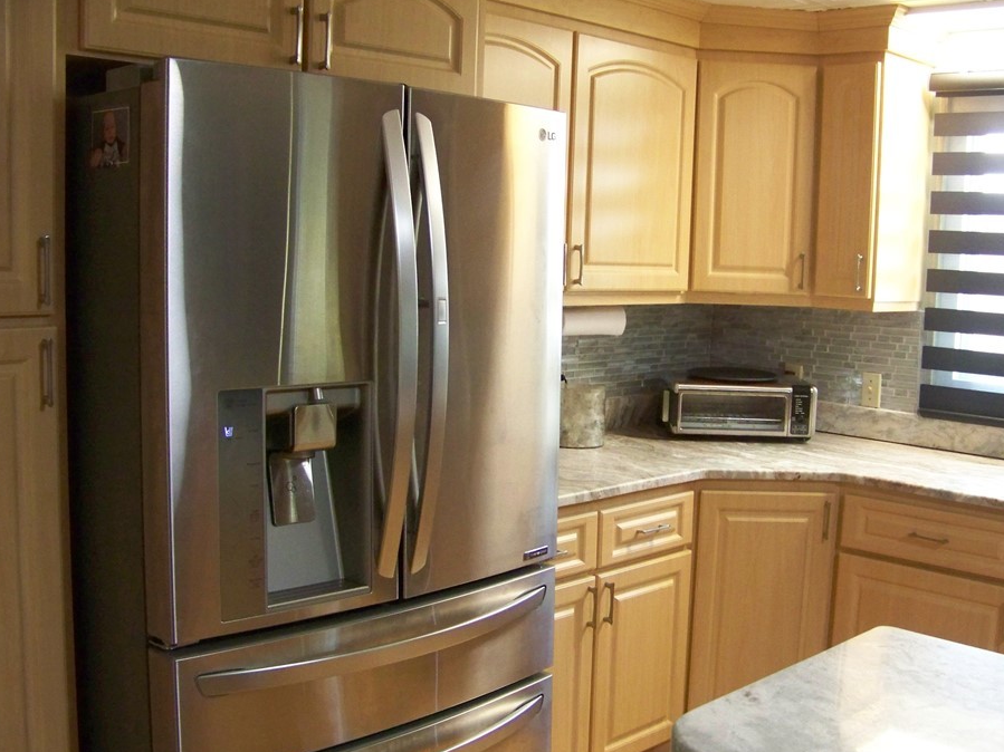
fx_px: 1189
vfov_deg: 35.1
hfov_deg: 45.7
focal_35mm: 41
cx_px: 542
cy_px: 389
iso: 320
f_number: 2.8
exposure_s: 1/30
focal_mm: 5.85
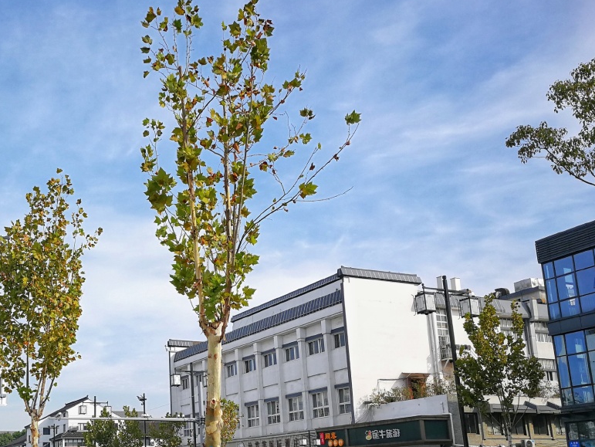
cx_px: 136
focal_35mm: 42
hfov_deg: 43.1
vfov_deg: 33.9
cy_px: 312
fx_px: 722
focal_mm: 3.95
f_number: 2.2
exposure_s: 1/909
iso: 50
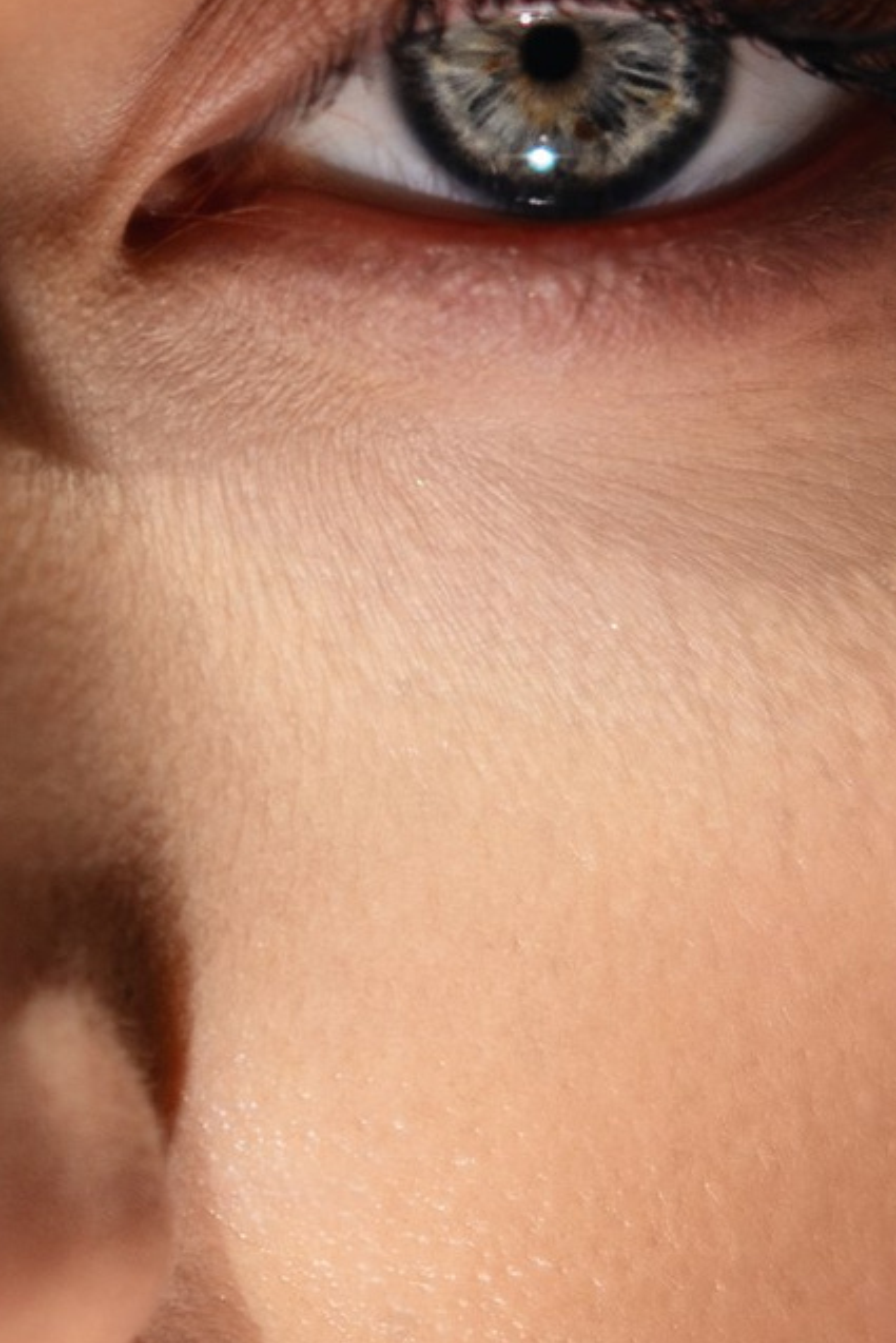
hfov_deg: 2.7
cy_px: 1410
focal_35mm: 512
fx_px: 19103
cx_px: 995
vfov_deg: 4.0
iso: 64
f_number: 1.4
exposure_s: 1/8000
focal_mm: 85
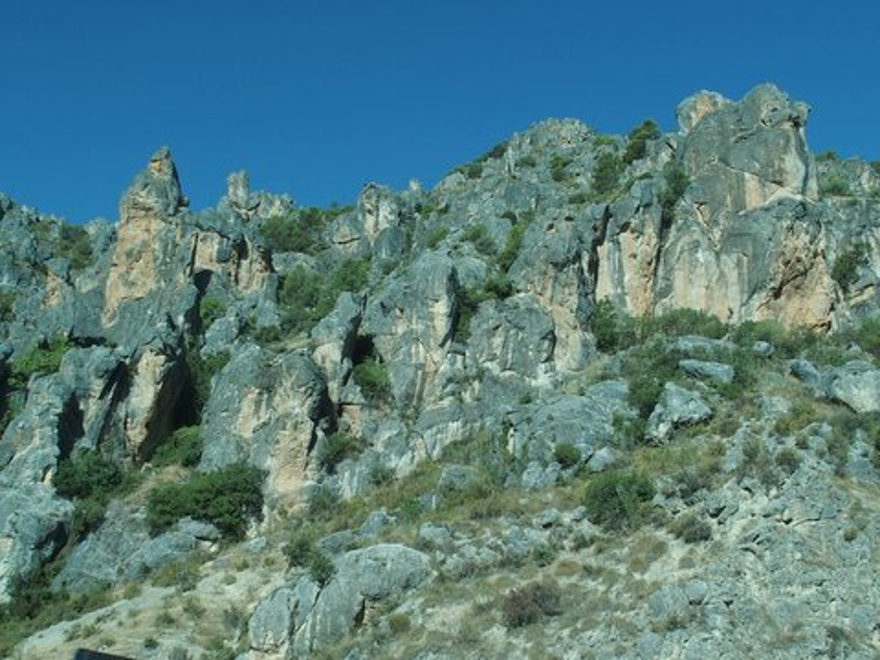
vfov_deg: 49.7
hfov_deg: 63.4
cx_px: 440
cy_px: 330
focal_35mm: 28
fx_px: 712
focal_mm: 6
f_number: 3.5
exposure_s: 1/400
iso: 100
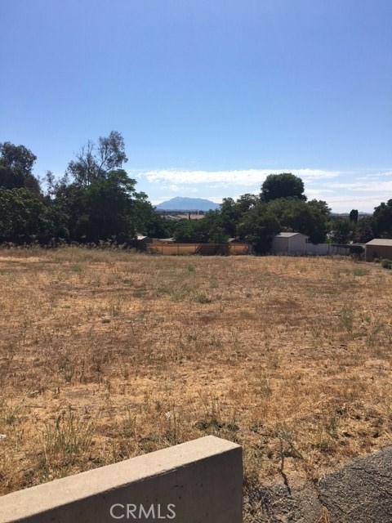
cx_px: 196
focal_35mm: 29
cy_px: 262
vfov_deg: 61.7
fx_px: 438
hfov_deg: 48.2
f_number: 2.2
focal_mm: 4.15
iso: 25
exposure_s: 1/2137
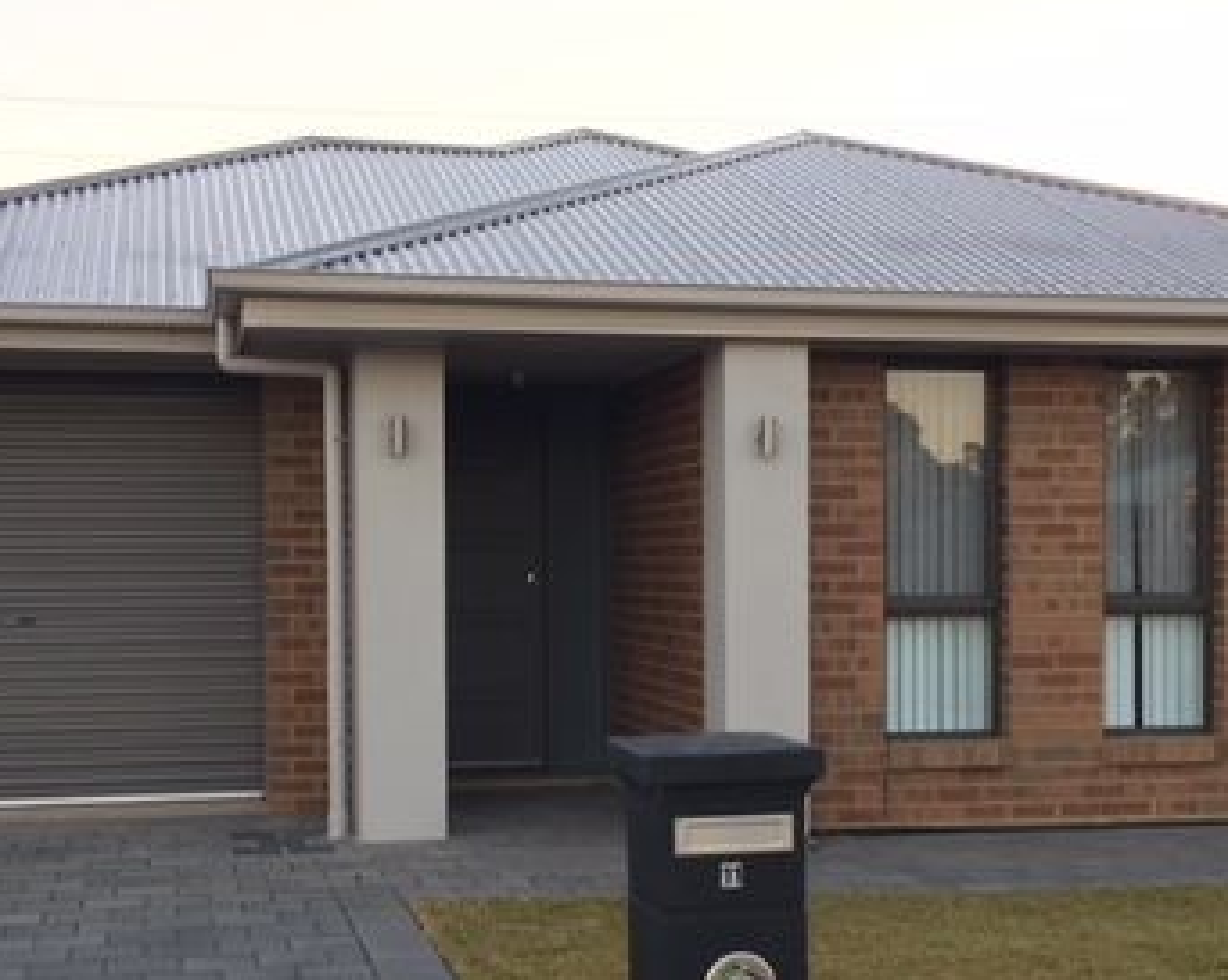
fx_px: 1925
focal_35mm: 53
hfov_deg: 35.4
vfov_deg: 28.5
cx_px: 610
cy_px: 585
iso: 25
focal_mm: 4.15
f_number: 2.2
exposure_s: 1/50
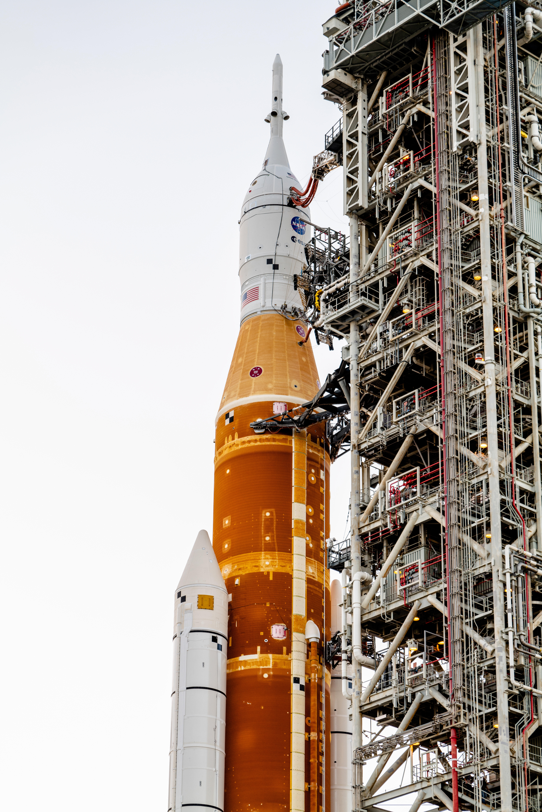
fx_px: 2369
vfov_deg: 19.5
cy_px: 406
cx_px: 271
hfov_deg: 13.0
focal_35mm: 105
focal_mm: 105
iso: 400
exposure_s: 1/160
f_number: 4.5
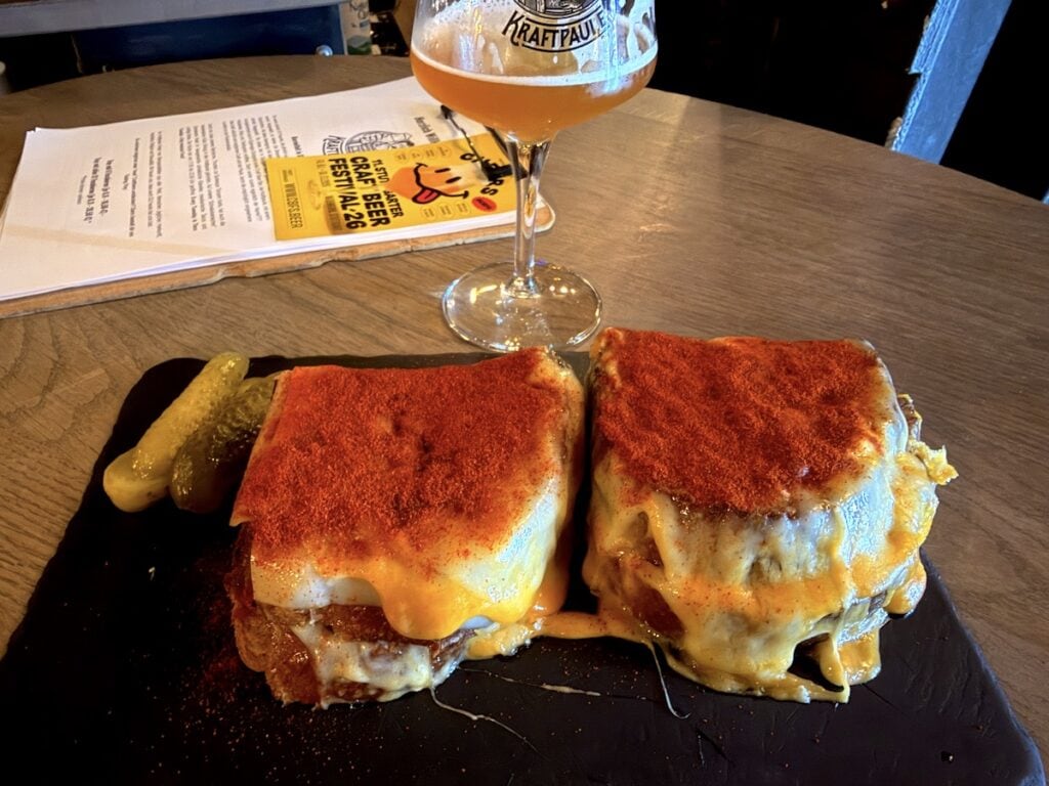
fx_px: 727
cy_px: 393
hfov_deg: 71.6
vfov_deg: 56.8
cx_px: 524
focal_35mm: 24
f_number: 2.2
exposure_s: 1/10
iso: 400
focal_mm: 2.22
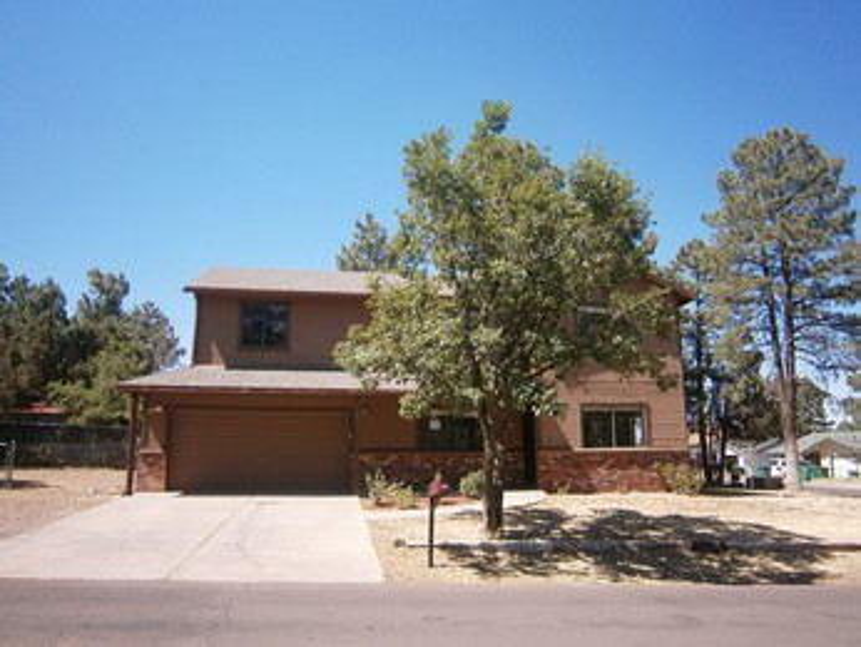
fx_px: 647
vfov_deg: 53.1
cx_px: 430
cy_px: 324
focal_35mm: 26
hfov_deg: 67.3
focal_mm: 4.7
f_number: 2.8
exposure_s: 1/1000
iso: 100
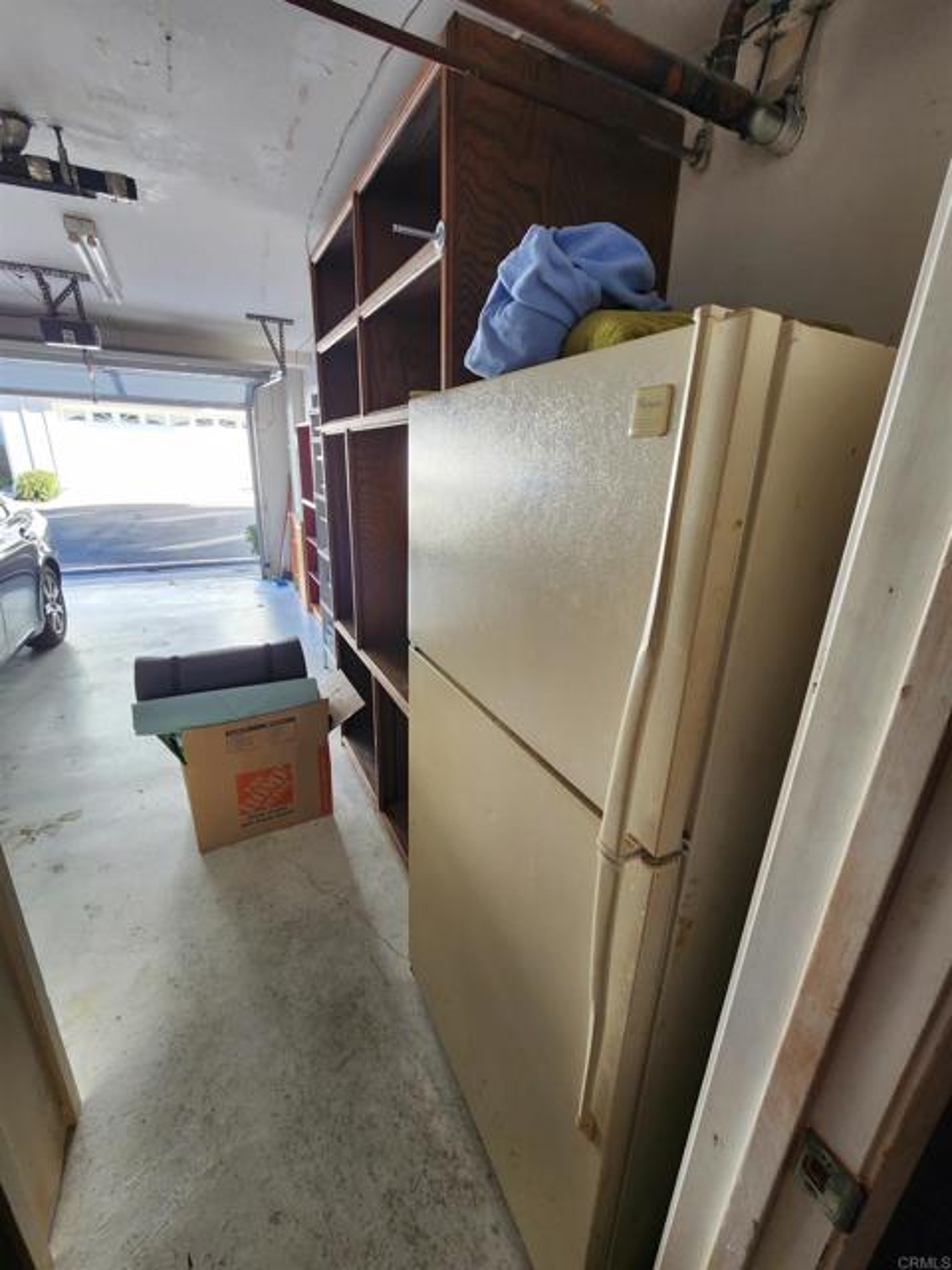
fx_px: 477
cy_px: 635
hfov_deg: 89.9
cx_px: 476
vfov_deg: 106.2
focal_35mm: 13
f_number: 2.2
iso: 125
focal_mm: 2.2
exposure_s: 1/60
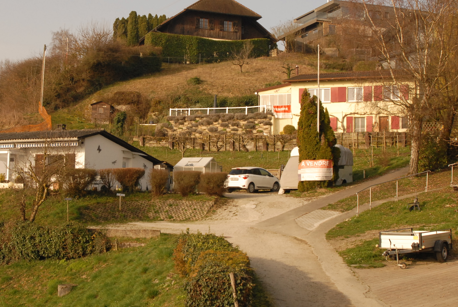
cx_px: 183
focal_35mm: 64
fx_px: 812
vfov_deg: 21.4
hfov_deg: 31.4
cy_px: 140
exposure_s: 1/350
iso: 400
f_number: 10
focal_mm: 31
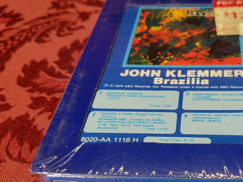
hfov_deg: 41.8
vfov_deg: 32.7
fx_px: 309
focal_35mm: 44
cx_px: 178
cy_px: 115
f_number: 1.5
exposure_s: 1/128
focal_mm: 4.3
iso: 50
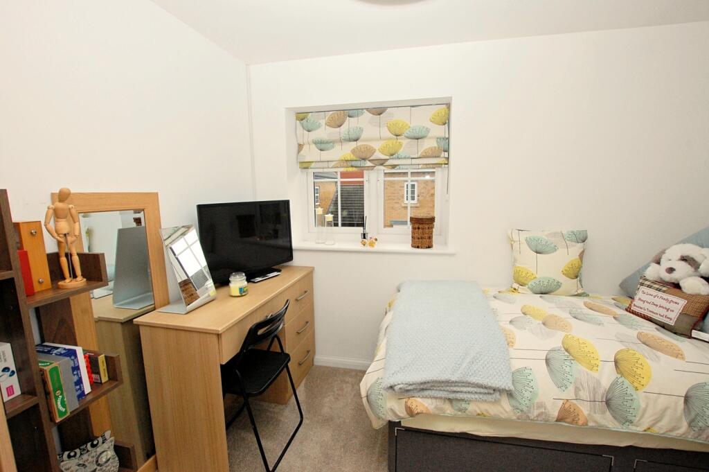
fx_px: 295
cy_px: 236
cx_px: 354
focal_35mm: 15
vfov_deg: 77.2
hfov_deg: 100.4
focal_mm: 10
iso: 800
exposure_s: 1/250
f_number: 8
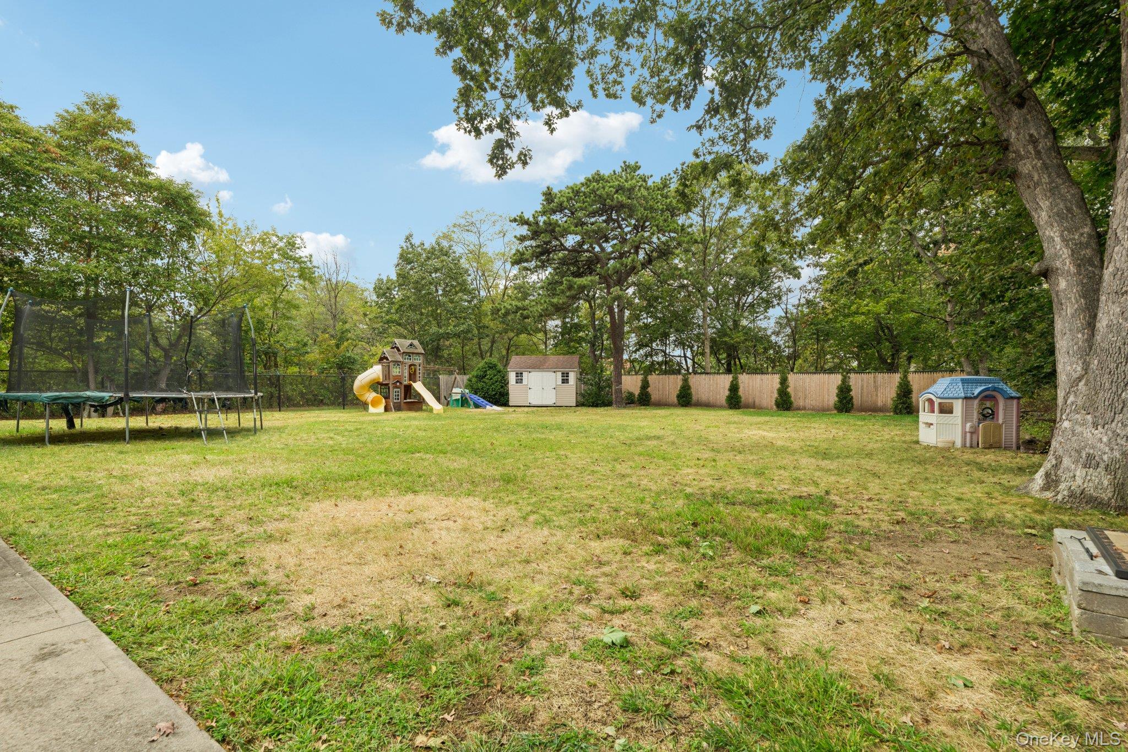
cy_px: 376
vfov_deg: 70.4
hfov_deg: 93.3
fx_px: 533
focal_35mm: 17
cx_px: 564
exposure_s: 1/160
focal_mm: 17
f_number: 9
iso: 250
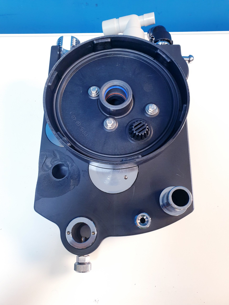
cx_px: 114
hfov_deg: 53.1
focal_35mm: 26
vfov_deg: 67.3
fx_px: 229
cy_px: 152
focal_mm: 4.3
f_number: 2.4
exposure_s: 1/50
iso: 320
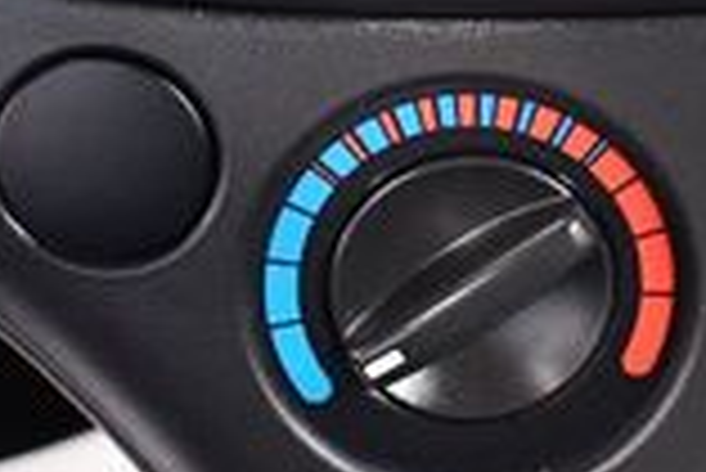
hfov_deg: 13.2
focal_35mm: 147
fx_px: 2885
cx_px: 1039
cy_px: -240
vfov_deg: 9.1
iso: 4500
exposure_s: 1/60
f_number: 3.5
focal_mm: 18
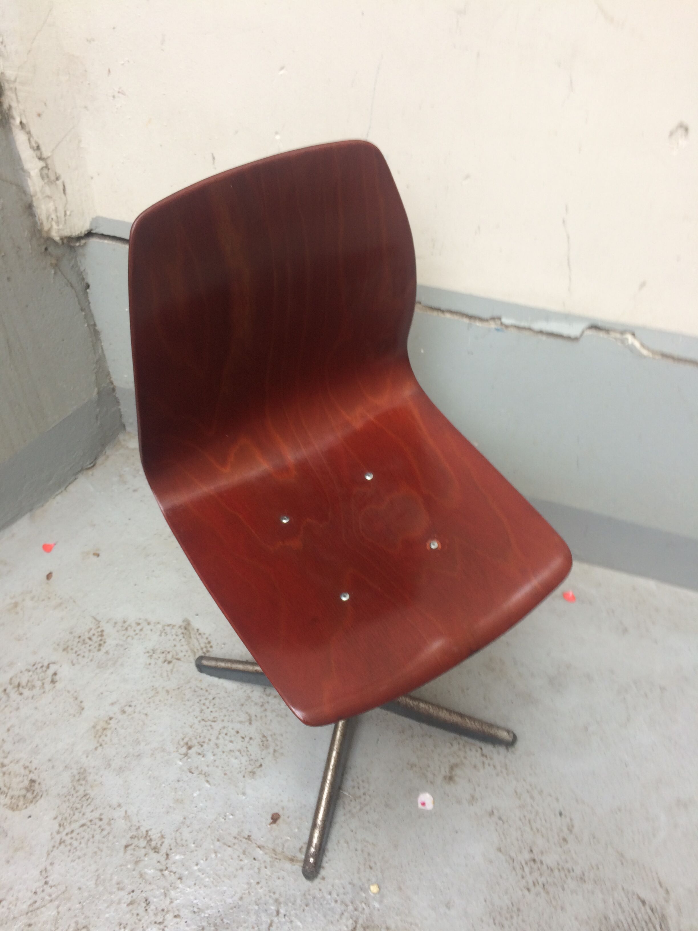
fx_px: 780
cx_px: 349
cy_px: 466
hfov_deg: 48.2
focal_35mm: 29
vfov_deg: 61.7
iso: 32
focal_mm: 4.15
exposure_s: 1/50
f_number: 2.2
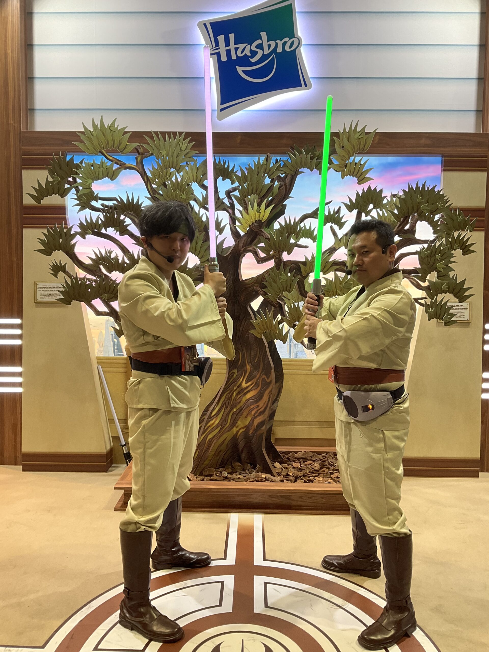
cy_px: 326
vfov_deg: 61.7
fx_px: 546
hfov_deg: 48.2
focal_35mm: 29
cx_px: 244
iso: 50
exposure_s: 1/50
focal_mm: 3
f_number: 1.8
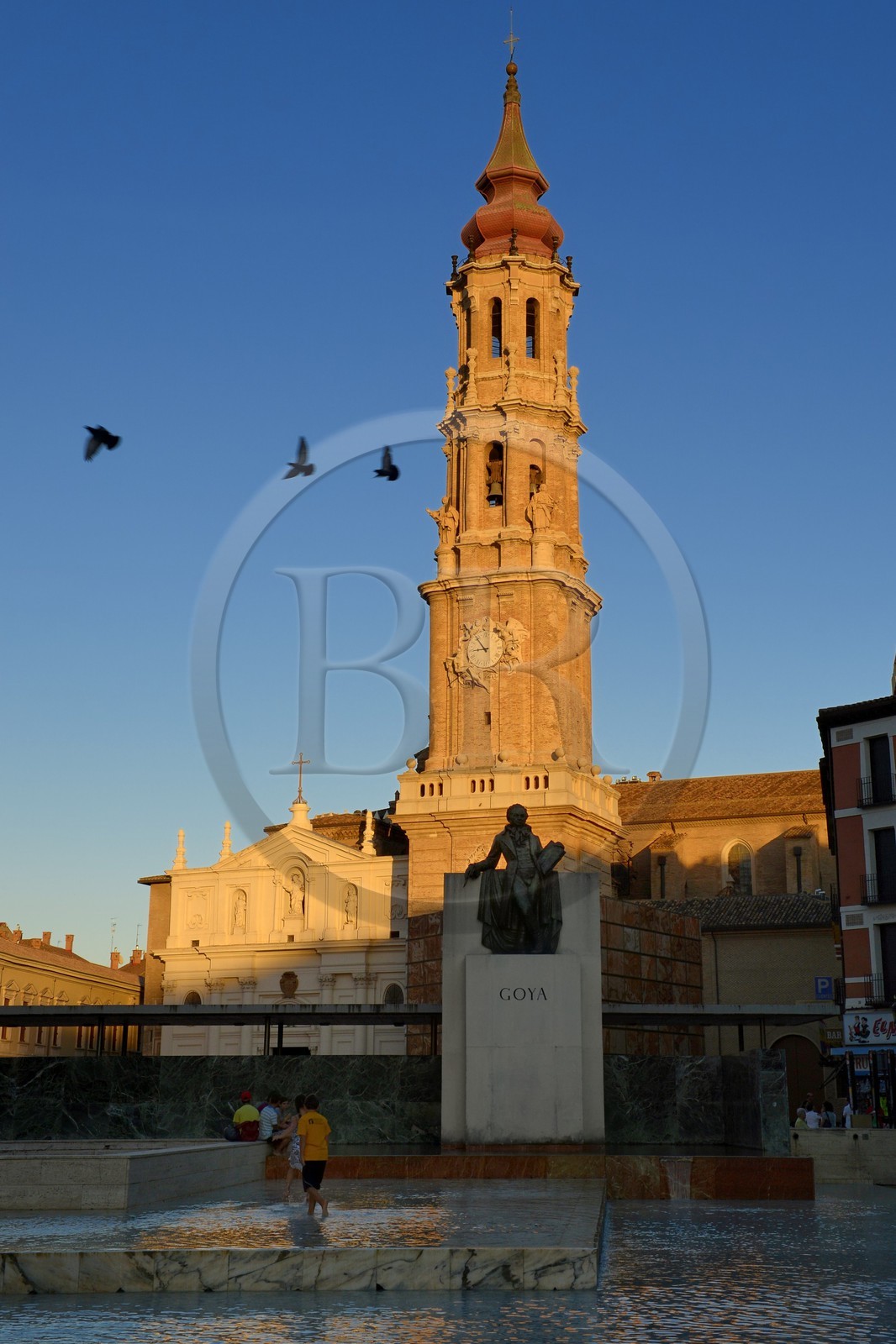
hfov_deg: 33.4
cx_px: 448
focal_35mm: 40
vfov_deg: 48.5
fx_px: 1494
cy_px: 672
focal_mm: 40
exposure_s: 1/160
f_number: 16
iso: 400
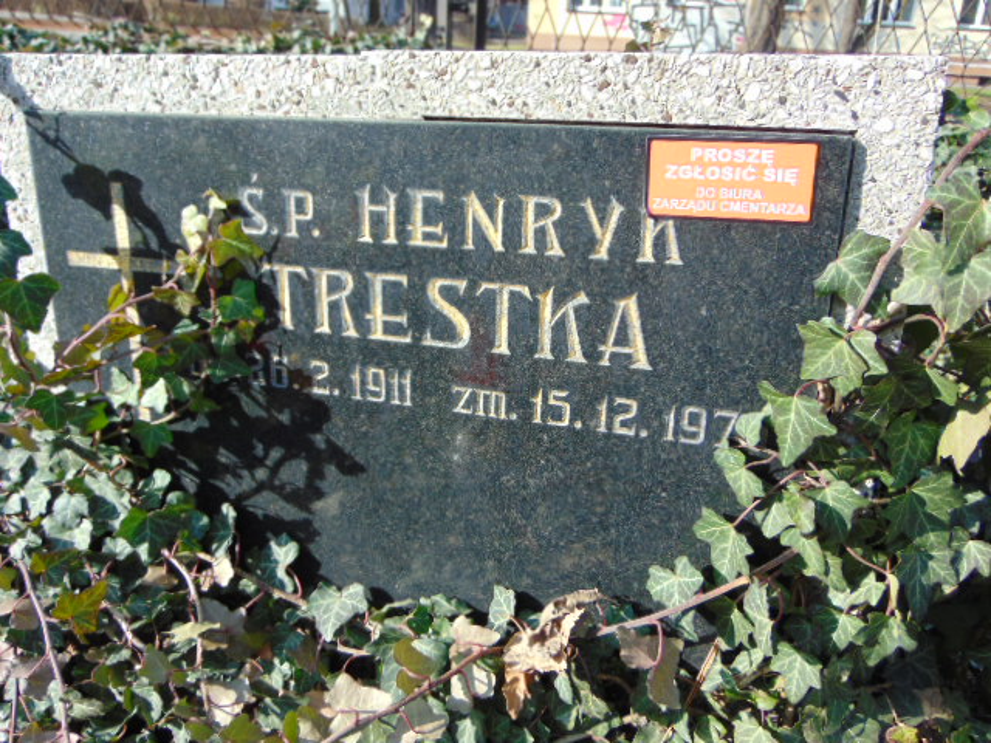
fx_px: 859
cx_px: 496
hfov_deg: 60.0
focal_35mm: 30
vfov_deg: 46.8
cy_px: 372
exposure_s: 1/250
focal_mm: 5.4
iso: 80
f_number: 3.1
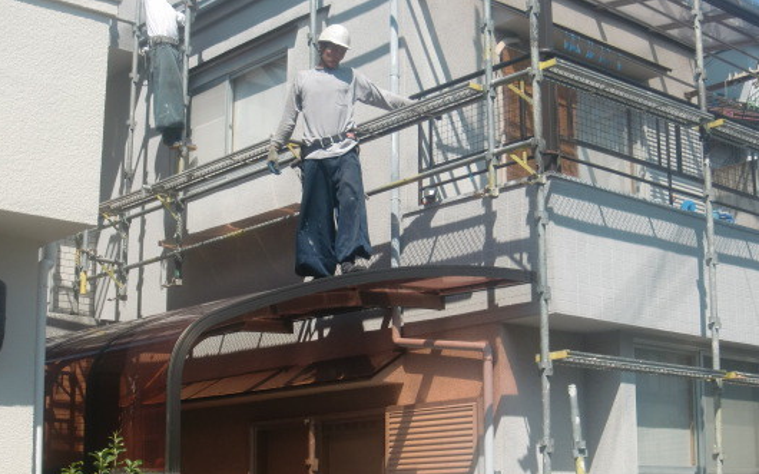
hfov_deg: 32.0
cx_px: 392
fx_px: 1324
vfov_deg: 20.3
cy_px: 296
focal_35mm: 64
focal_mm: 8.68
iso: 64
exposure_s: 1/400
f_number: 4.2
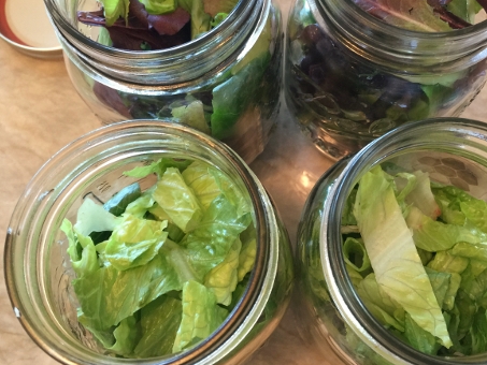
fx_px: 577
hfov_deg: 45.7
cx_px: 271
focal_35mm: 41
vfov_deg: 35.0
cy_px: 137
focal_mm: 4.15
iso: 64
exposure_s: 1/15
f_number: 2.2
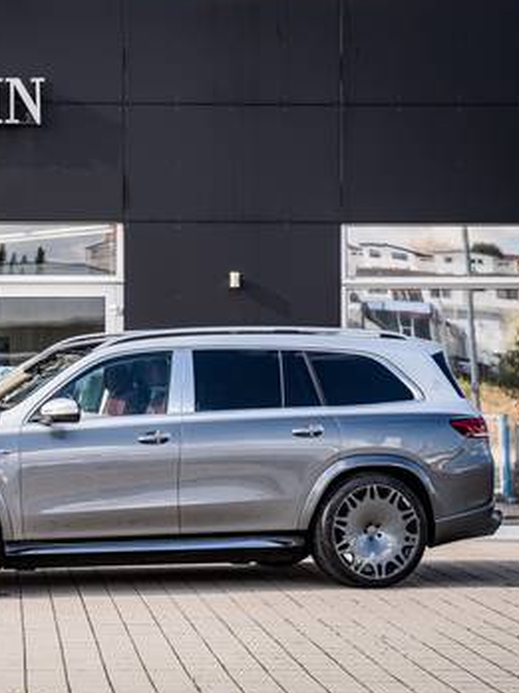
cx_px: 34
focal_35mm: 85
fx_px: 1699
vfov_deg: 23.0
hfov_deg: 17.1
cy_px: 343
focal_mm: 57
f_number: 4
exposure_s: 1/125
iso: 160
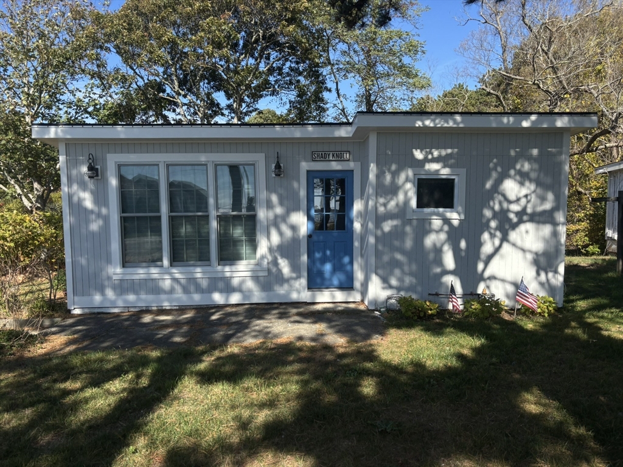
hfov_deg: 67.3
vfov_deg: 53.1
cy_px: 234
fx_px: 468
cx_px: 312
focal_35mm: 26
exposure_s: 1/6329
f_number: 1.6
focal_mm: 5.96
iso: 50
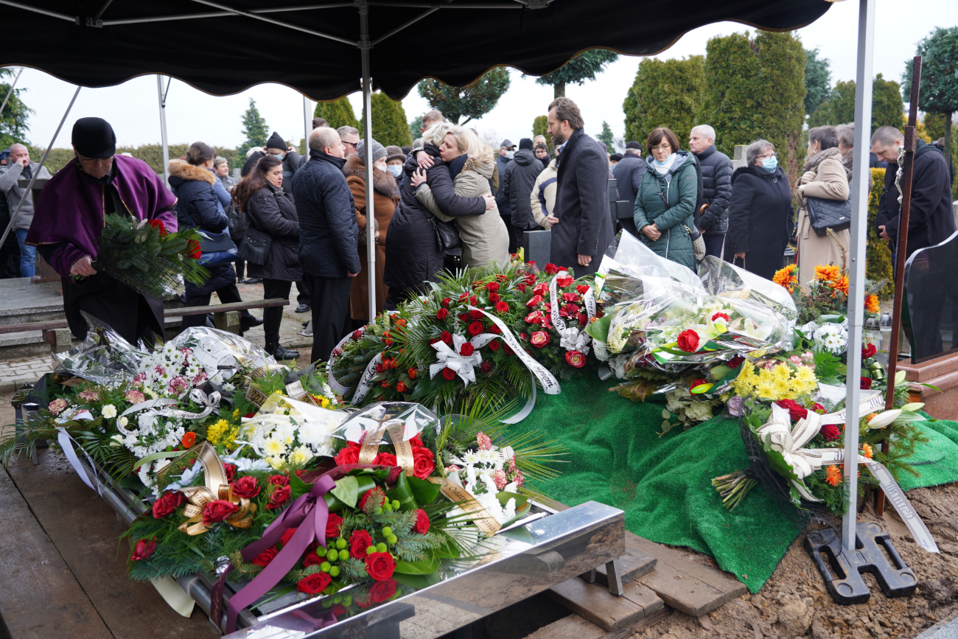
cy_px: 320
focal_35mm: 30
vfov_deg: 43.6
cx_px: 479
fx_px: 798
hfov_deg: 61.9
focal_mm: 30
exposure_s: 1/60
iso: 125
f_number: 4
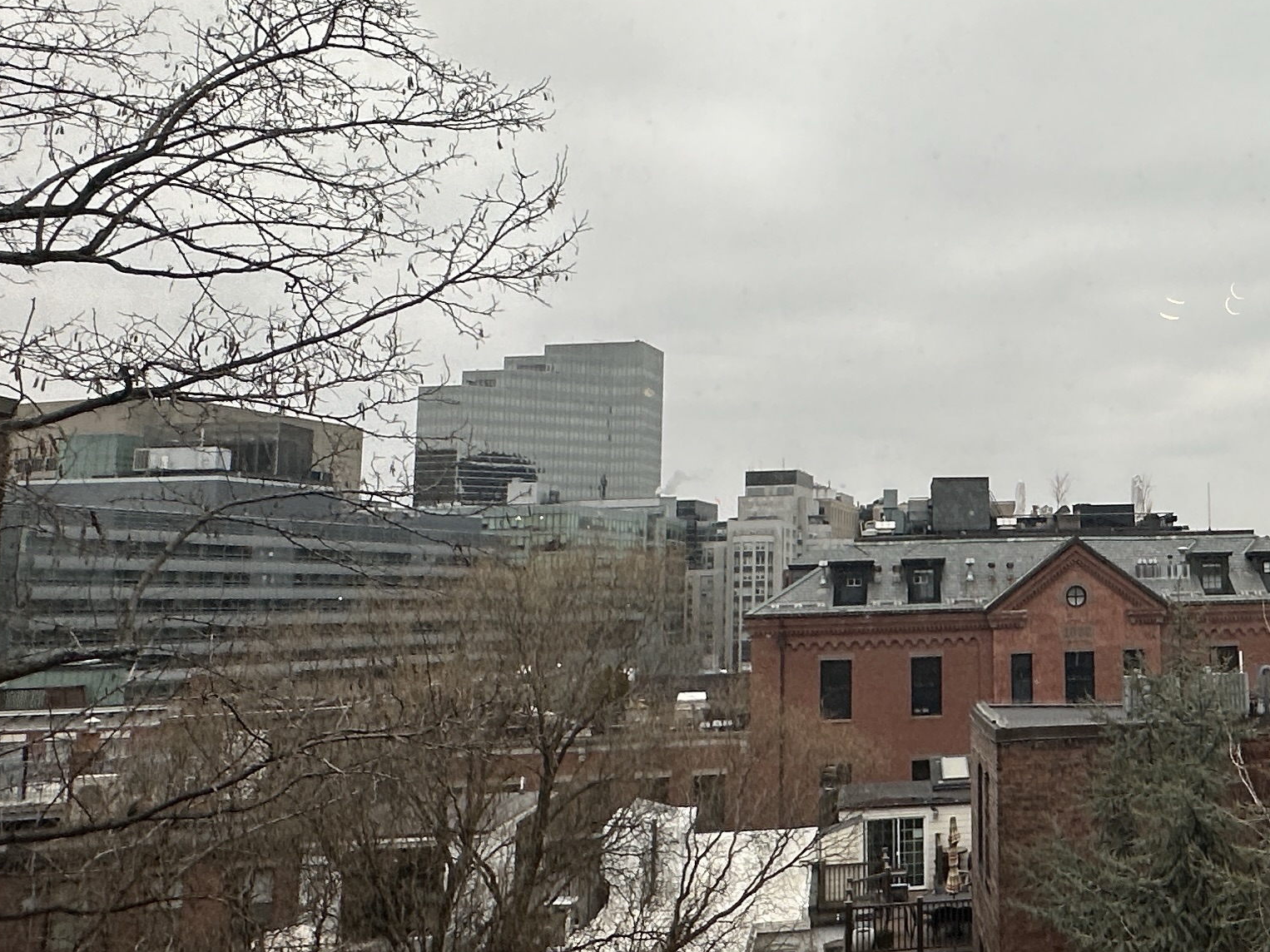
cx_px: 1111
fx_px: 1357
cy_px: 394
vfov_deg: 38.5
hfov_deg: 46.0
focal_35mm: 37
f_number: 2.2
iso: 40
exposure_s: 1/201
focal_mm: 2.22
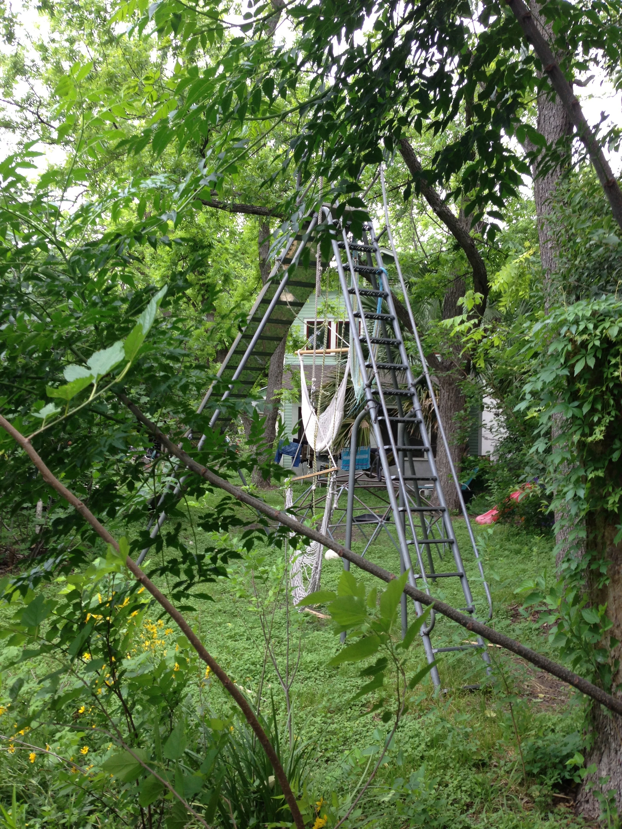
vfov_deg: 55.4
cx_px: 311
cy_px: 414
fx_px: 791
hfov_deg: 42.9
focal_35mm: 33
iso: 50
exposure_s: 1/60
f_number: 2.4
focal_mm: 4.13
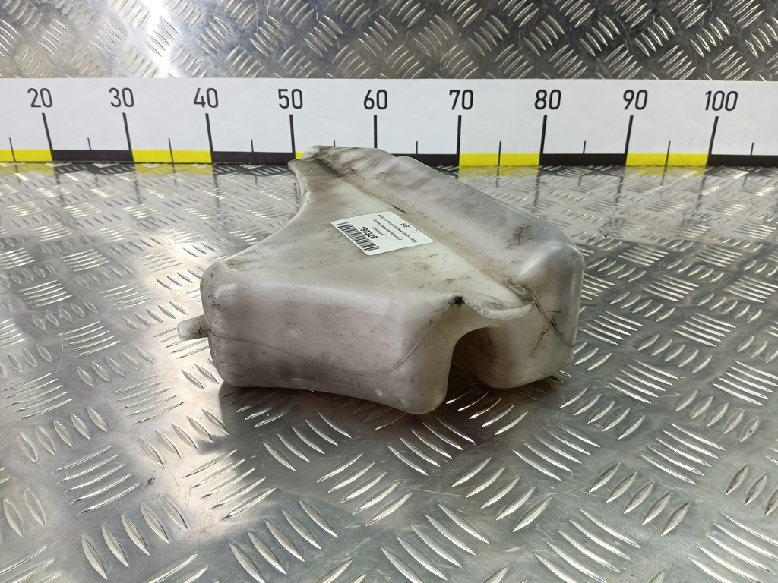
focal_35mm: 23
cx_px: 389
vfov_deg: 58.9
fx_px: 517
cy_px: 292
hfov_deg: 73.9
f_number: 1.6
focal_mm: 4.11
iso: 111
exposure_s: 1/50
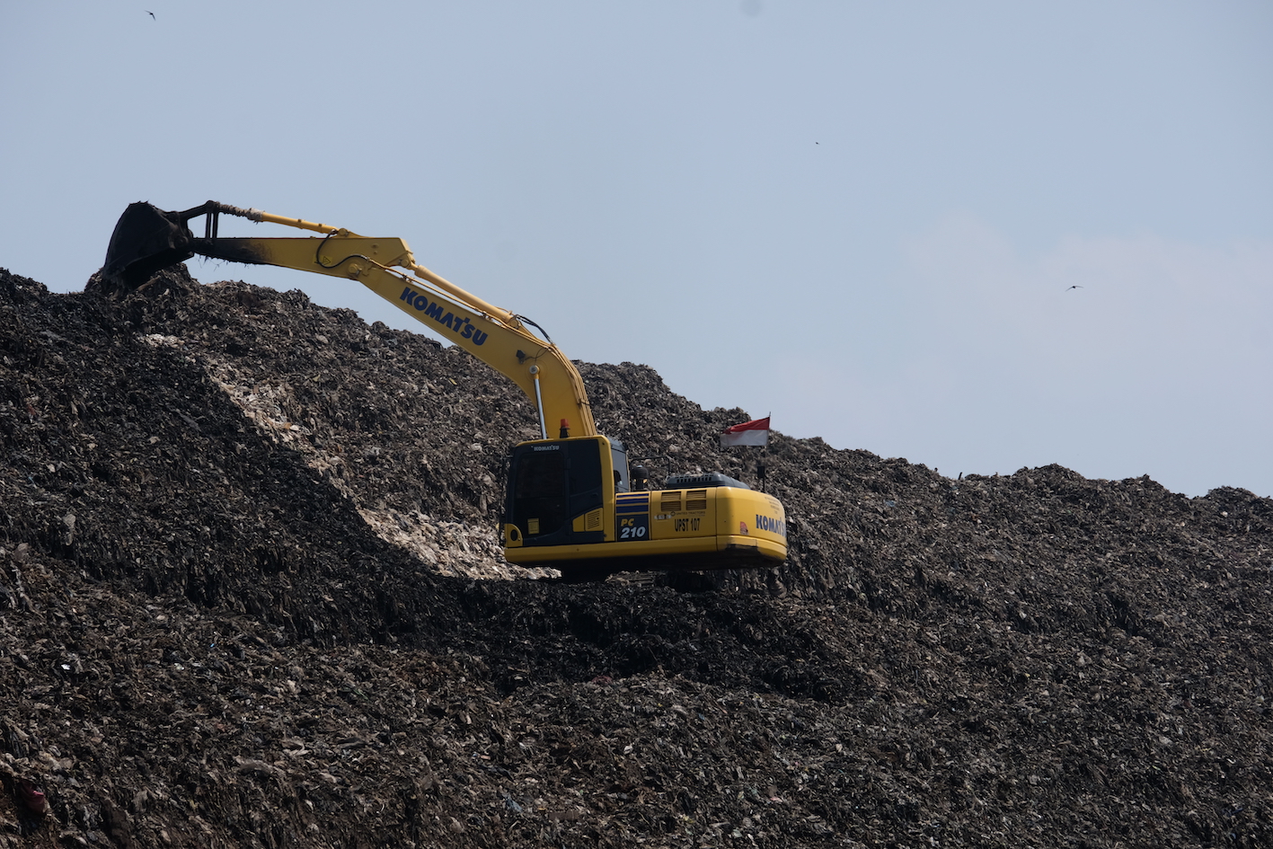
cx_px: 636
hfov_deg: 8.0
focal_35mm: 257
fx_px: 9088
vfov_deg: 5.3
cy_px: 424
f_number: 10
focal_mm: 171.6
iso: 100
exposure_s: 1/180
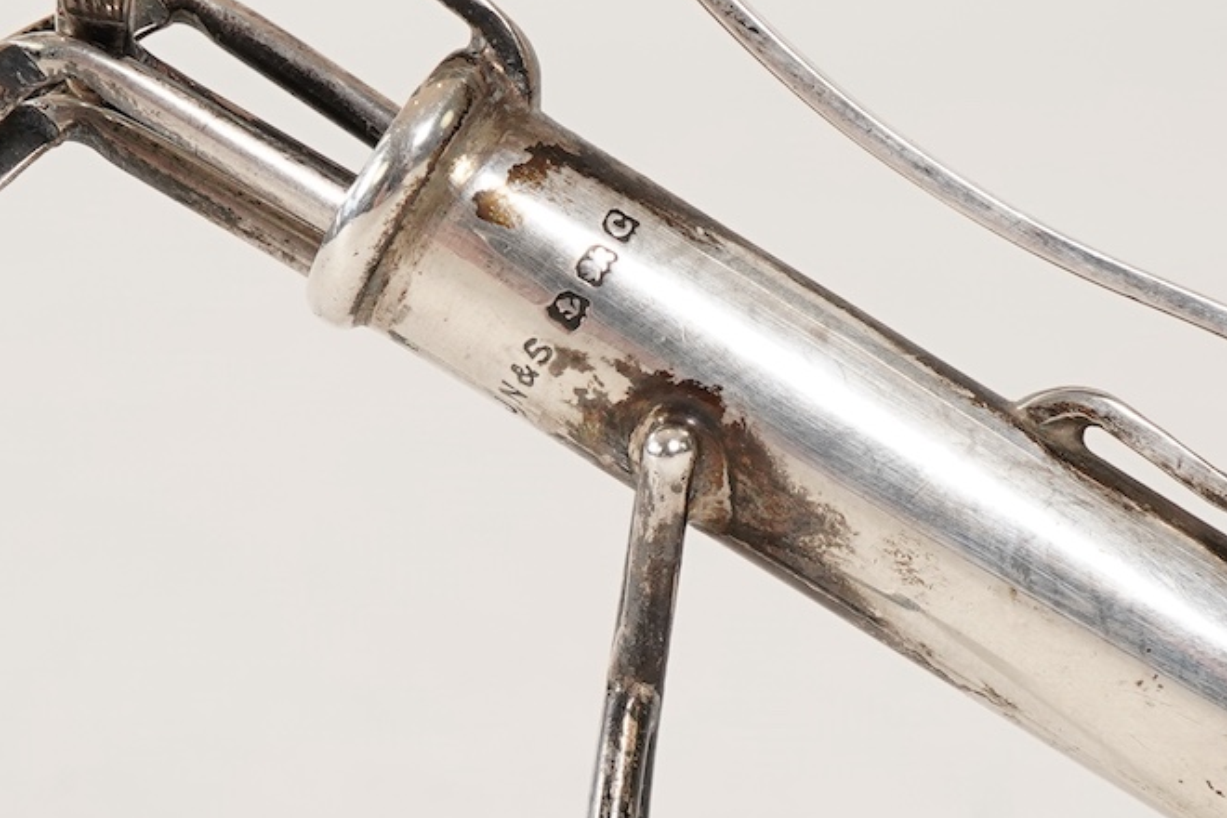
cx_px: 674
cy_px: 561
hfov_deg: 17.8
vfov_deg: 11.9
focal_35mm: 115
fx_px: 3919
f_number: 16
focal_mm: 30
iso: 400
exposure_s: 1/125
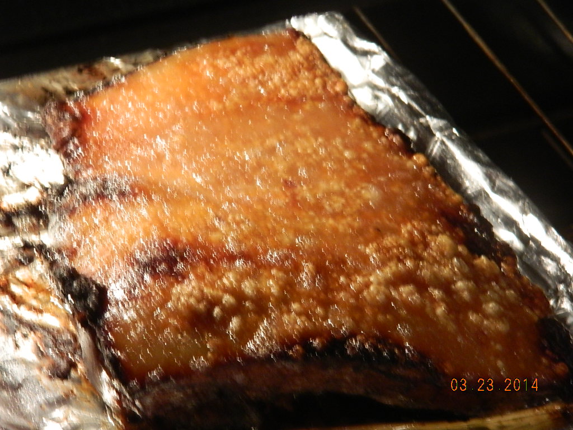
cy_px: 215
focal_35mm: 221
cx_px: 286
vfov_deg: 6.7
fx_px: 3658
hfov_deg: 9.0
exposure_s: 1/8
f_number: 5.4
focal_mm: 39.7
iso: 400
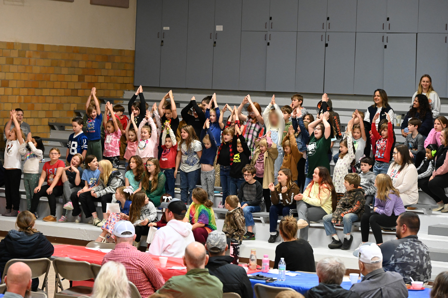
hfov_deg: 19.5
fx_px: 1306
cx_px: 224
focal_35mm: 105
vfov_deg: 13.0
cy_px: 149
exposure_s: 1/125
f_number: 6.3
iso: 6400
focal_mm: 105
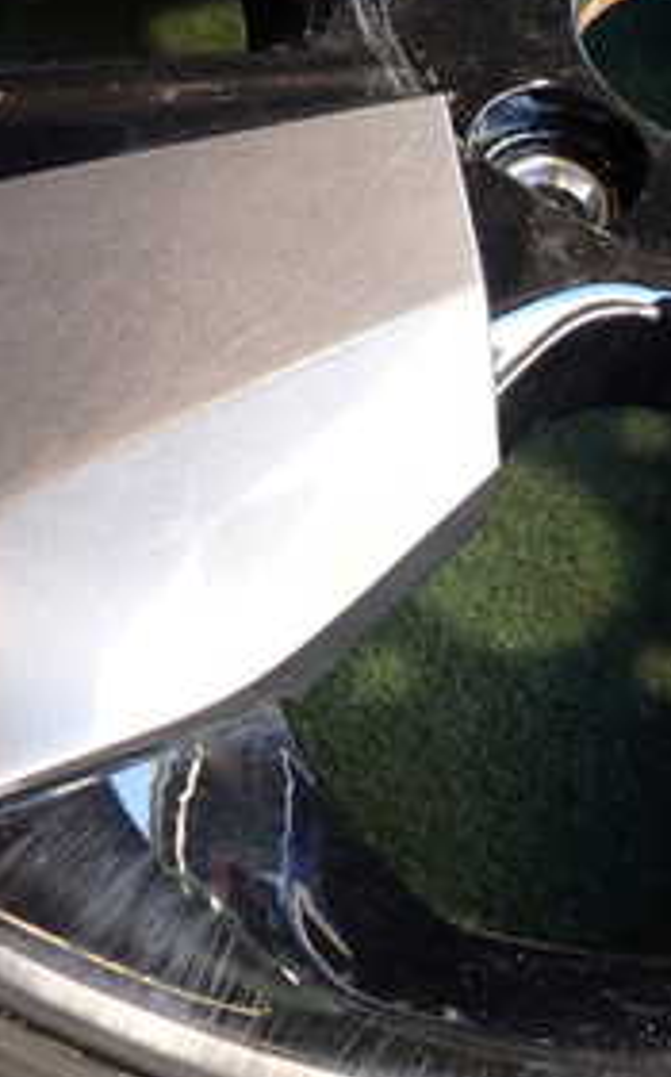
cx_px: 870
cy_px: 560
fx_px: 1995
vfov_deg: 30.2
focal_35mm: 68
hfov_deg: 17.9
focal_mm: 5.4
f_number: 2.3
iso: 200
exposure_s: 1/30
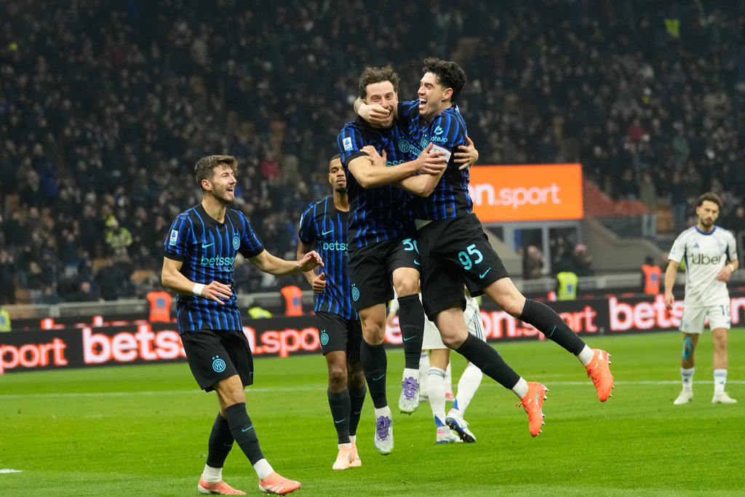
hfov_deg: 12.0
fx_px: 3539
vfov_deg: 8.0
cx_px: 372
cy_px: 248
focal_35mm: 171
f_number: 3.2
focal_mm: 114
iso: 4000
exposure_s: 1/2000
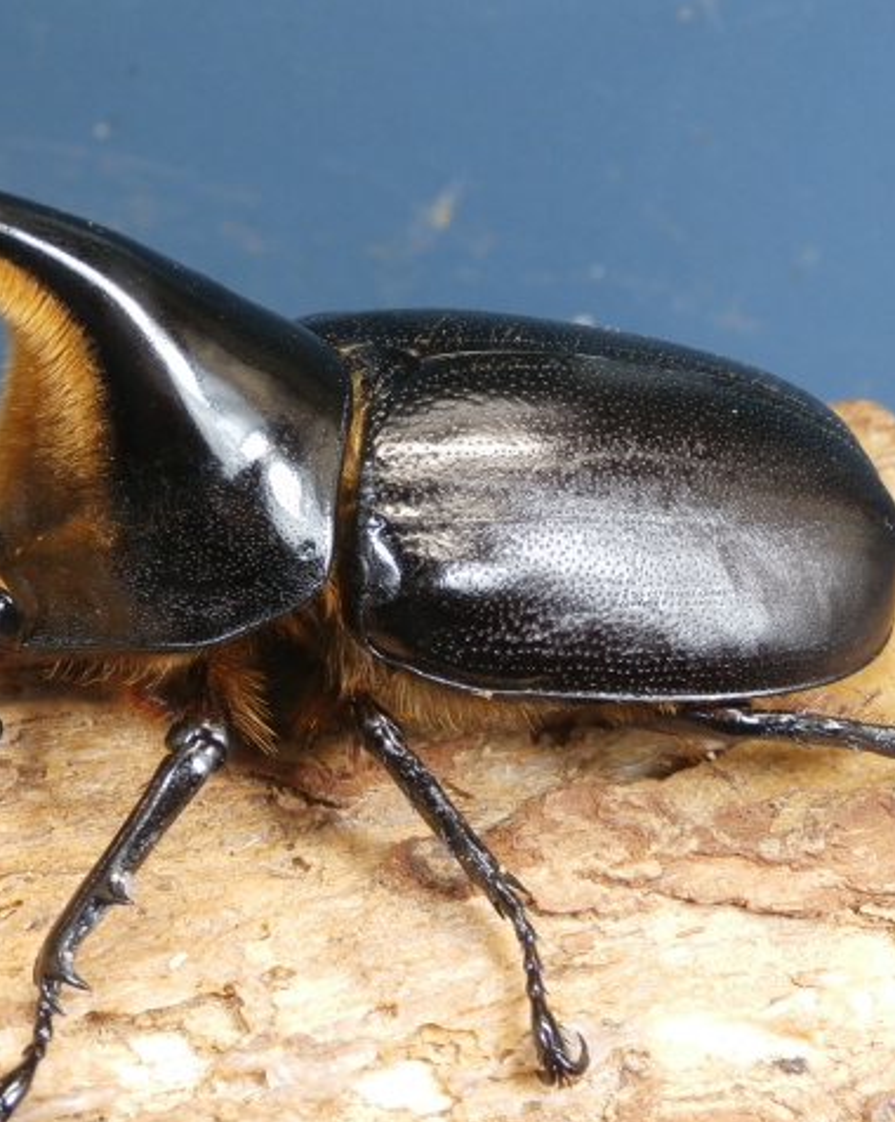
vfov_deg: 21.8
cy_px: 561
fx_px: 2917
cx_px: 224
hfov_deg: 17.3
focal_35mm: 88
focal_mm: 11.86
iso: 200
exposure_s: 1/40
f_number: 4.3
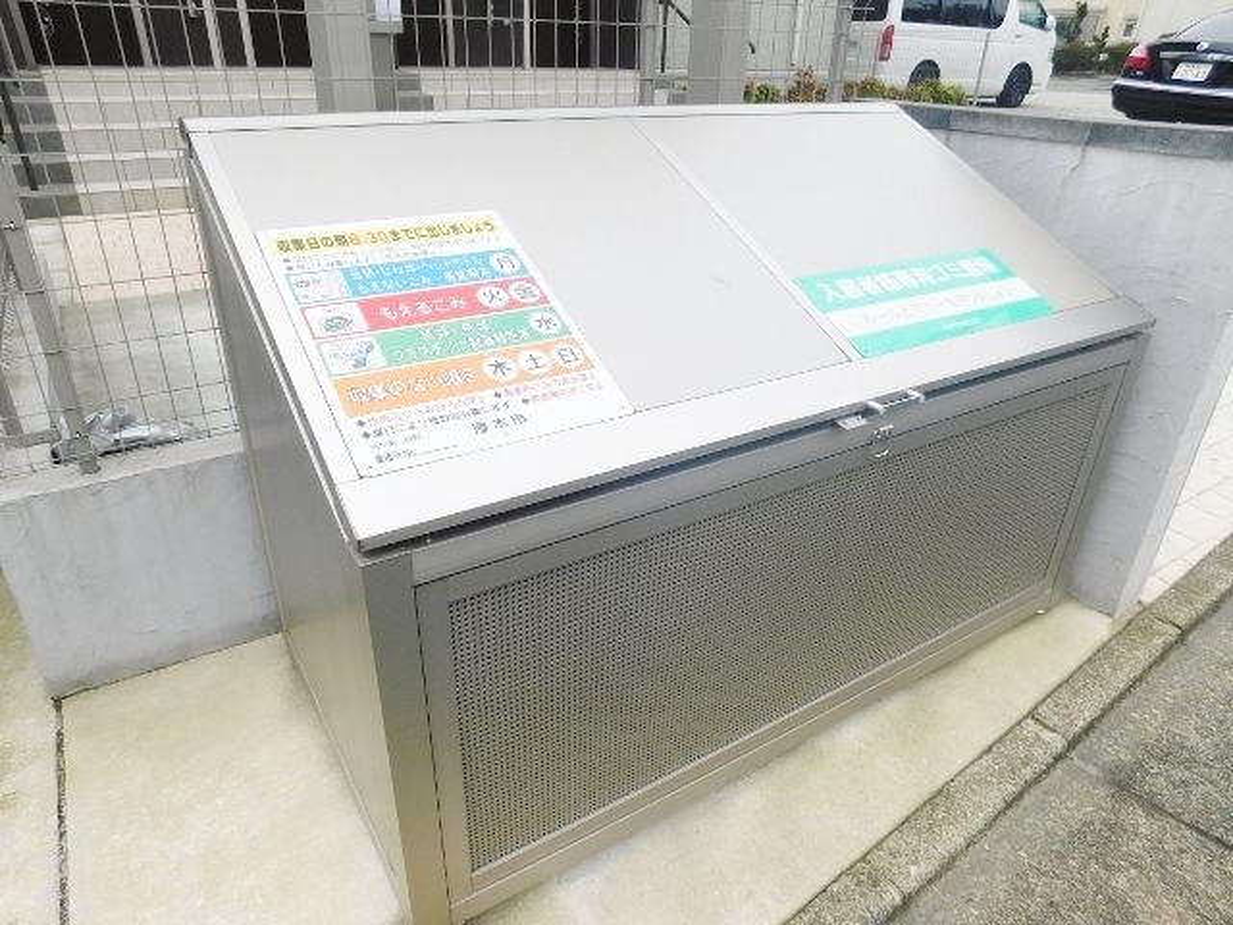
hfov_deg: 73.9
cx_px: 616
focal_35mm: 23
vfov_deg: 58.9
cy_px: 462
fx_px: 819
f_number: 3
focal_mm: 4
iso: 125
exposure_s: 1/800
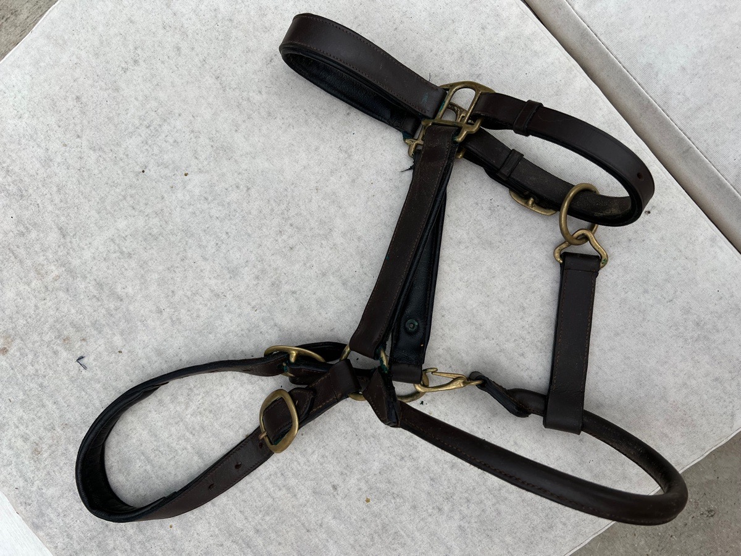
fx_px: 557
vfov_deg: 53.1
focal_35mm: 26
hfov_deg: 67.3
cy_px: 278
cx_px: 370
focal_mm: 5.7
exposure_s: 1/4831
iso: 50
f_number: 1.5
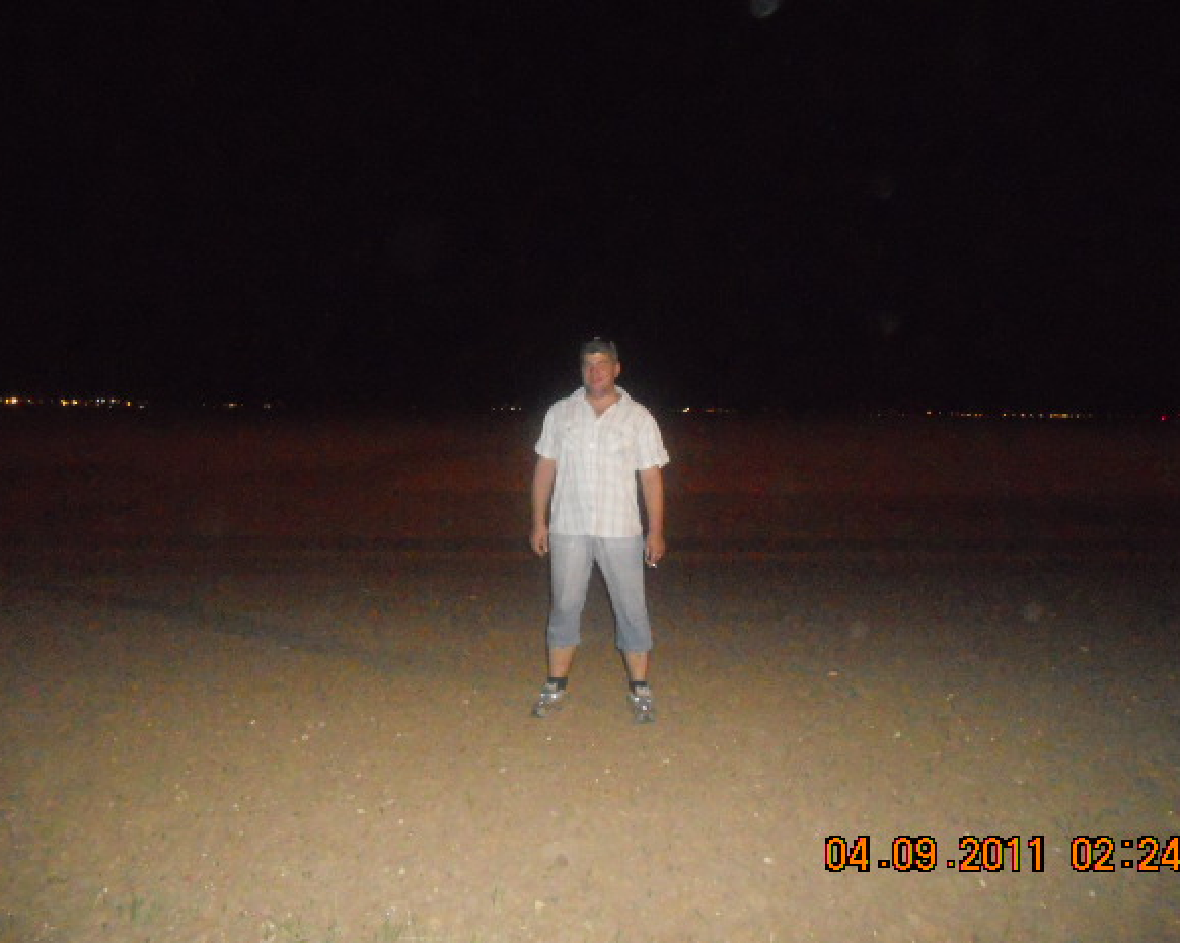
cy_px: 470
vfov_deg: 49.9
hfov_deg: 60.5
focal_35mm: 29
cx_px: 586
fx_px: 1012
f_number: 3.2
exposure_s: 1/25
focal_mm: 4.9
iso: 1600
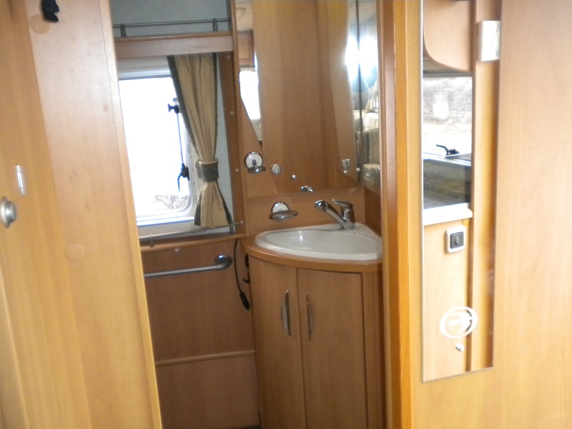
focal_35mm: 35
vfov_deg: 40.7
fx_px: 578
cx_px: 286
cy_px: 214
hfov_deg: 52.6
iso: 400
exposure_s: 1/60.4
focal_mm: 6.3
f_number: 3.1
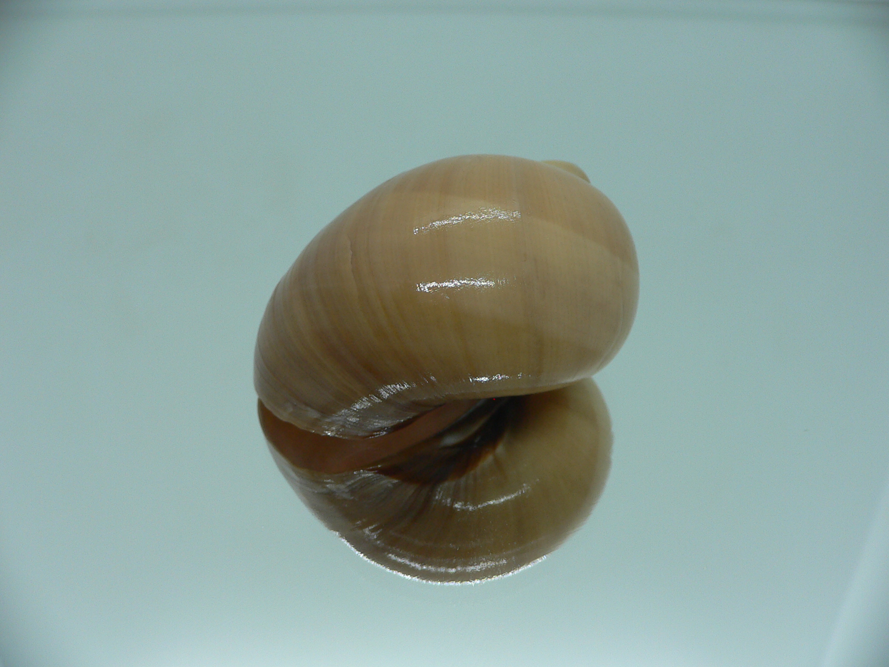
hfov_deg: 52.6
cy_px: 334
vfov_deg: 40.7
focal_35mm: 35
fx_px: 899
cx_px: 444
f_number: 2.8
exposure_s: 1/60
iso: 80
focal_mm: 4.6
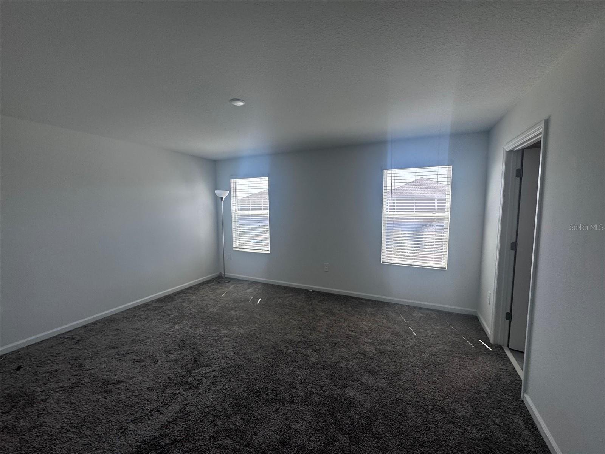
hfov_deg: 102.1
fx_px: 245
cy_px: 227
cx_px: 302
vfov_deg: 85.7
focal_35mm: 14
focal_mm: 2.22
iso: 40
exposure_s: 1/191
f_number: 2.2
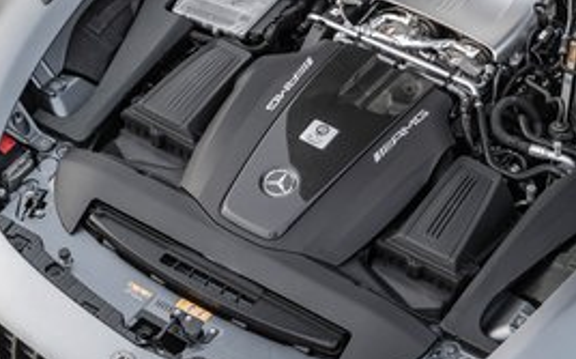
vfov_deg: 10.2
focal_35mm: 128
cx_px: 363
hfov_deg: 16.3
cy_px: 249
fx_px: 2008
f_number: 11
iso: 250
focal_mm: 56
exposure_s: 1/80
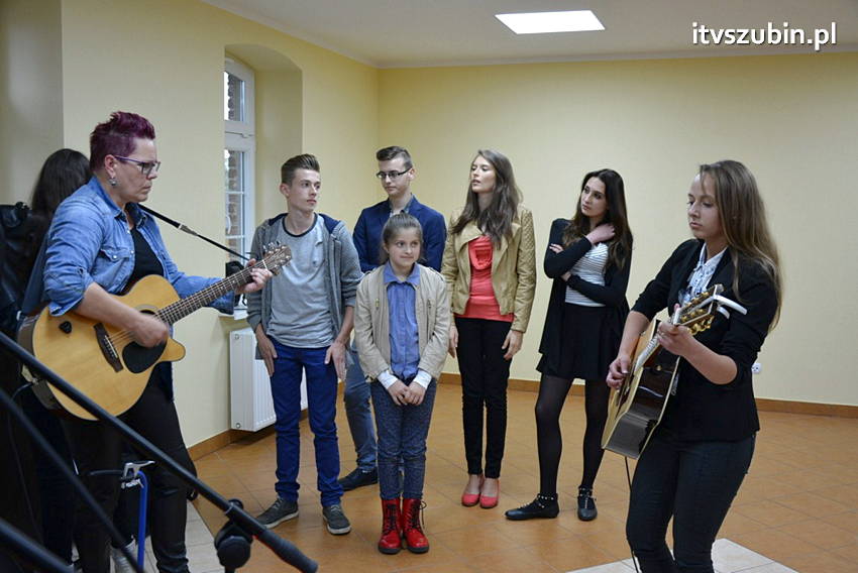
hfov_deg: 53.1
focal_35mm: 36
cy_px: 286
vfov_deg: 36.9
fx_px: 859
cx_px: 429
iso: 720
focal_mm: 24
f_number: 4
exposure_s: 1/60
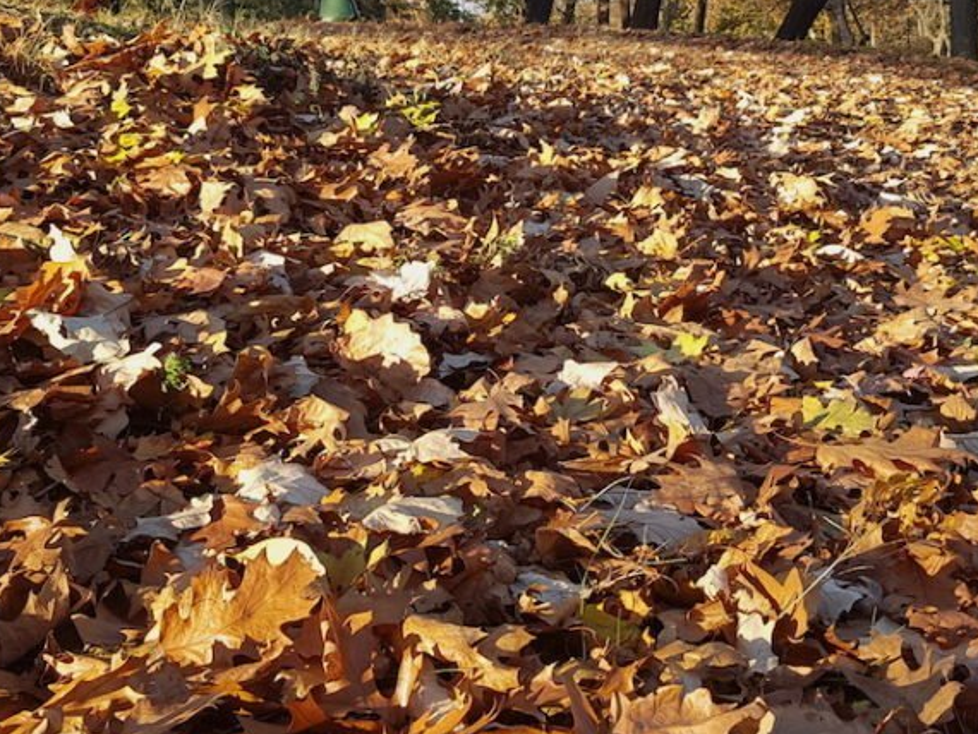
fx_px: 1470
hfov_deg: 36.8
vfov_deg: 27.6
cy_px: 179
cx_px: 491
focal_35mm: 52
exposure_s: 1/578
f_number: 1.7
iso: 50
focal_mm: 4.2
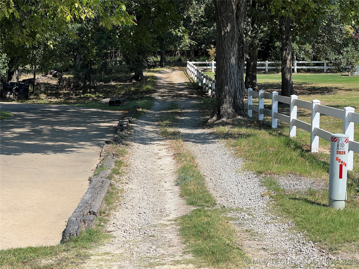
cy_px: 134
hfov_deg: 25.3
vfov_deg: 19.1
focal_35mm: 77
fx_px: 799
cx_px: 180
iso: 32
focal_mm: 9
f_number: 2.8
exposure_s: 1/633
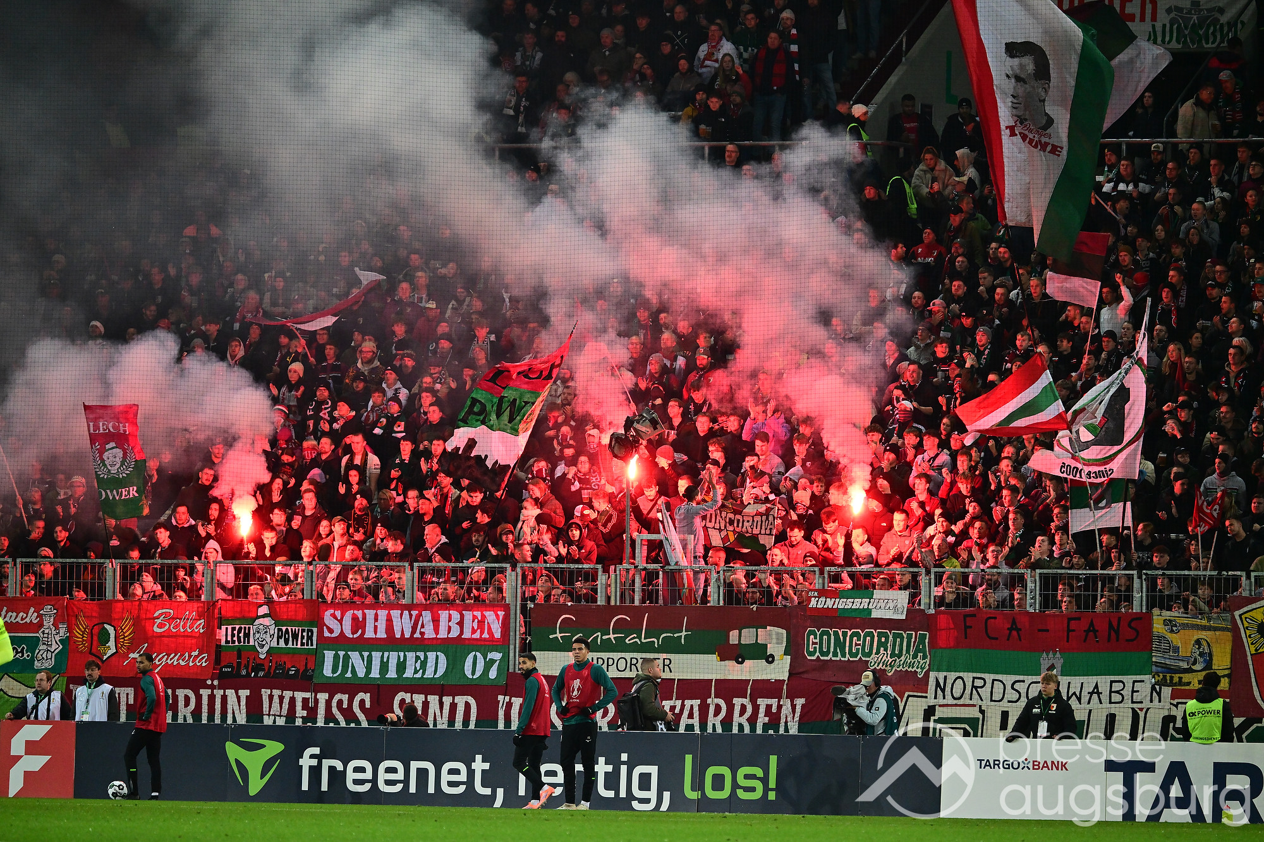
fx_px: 10178
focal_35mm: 290
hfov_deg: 7.1
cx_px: 632
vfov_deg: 4.7
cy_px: 421
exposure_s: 1/800
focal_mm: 290
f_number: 5.3
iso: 3600
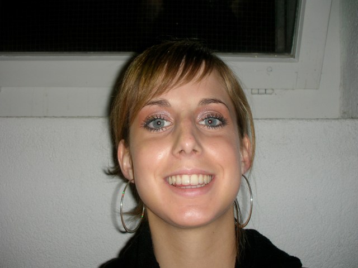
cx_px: 179
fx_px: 476
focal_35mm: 46
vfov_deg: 31.5
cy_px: 134
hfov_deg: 41.2
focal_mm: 7.7
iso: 50
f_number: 3.5
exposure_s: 1/60.1
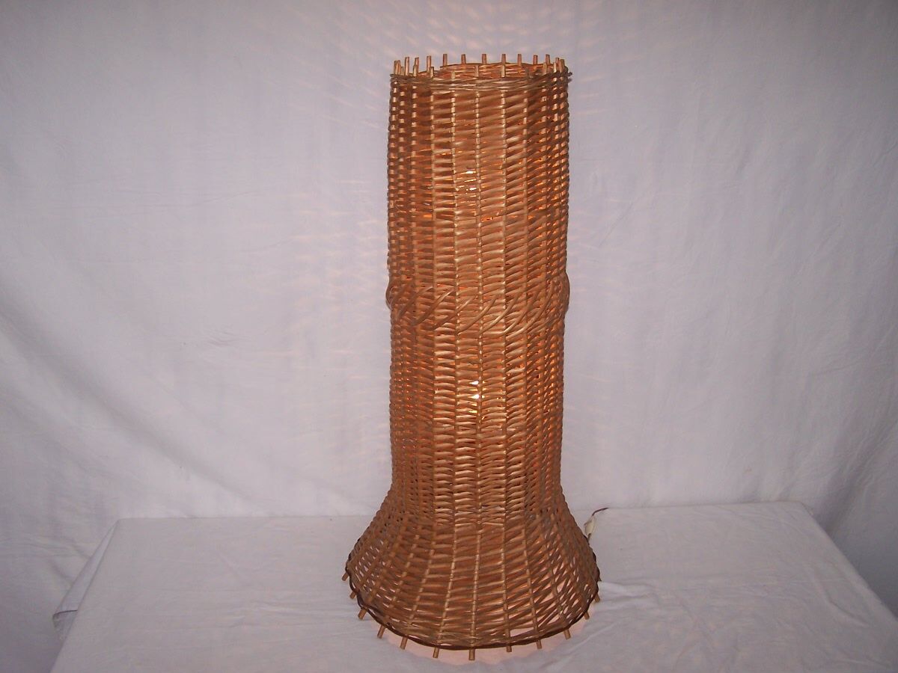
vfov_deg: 37.7
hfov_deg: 49.0
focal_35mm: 38
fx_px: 986
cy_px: 336
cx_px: 449
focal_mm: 6.3
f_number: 2.8
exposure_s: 1/60
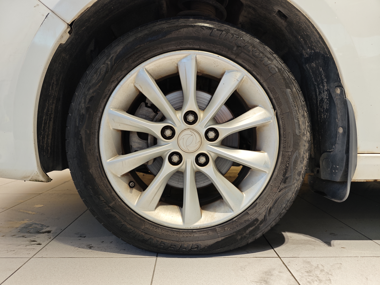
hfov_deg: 73.9
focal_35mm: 23
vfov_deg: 58.9
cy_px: 142
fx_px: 252
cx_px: 190
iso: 320
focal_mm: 8.7
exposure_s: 1/50
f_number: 1.9
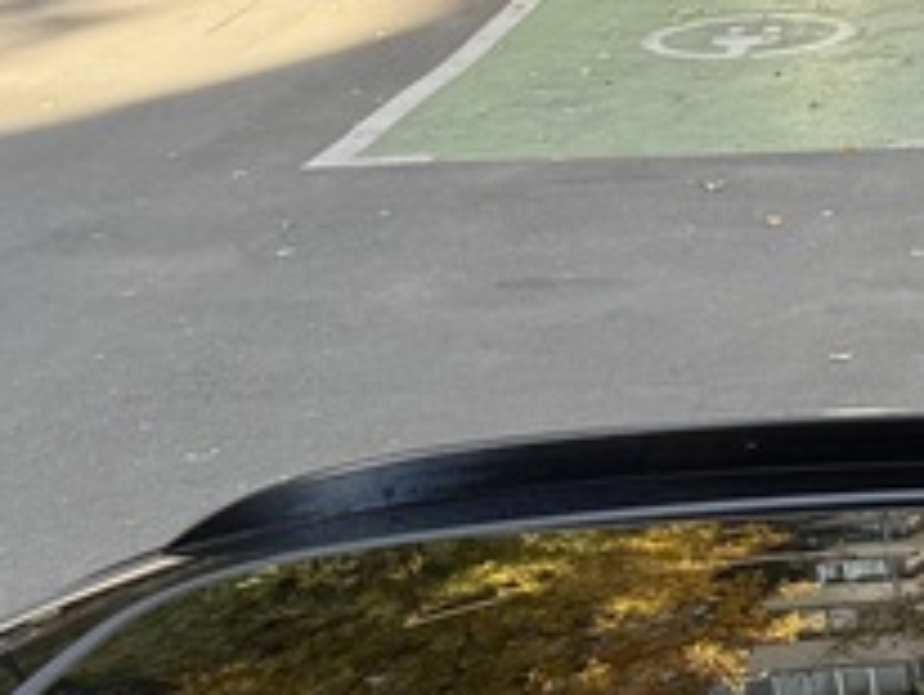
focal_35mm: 93
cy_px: 915
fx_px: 2485
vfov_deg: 15.2
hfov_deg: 19.1
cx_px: 1269
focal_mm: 6.76
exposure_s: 1/232
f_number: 1.78
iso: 80
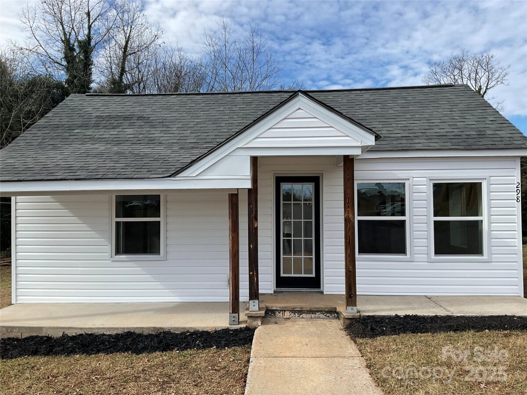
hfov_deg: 61.7
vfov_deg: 48.2
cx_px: 264
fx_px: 442
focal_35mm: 29
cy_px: 198
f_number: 1.8
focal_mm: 3
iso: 16
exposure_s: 1/1451
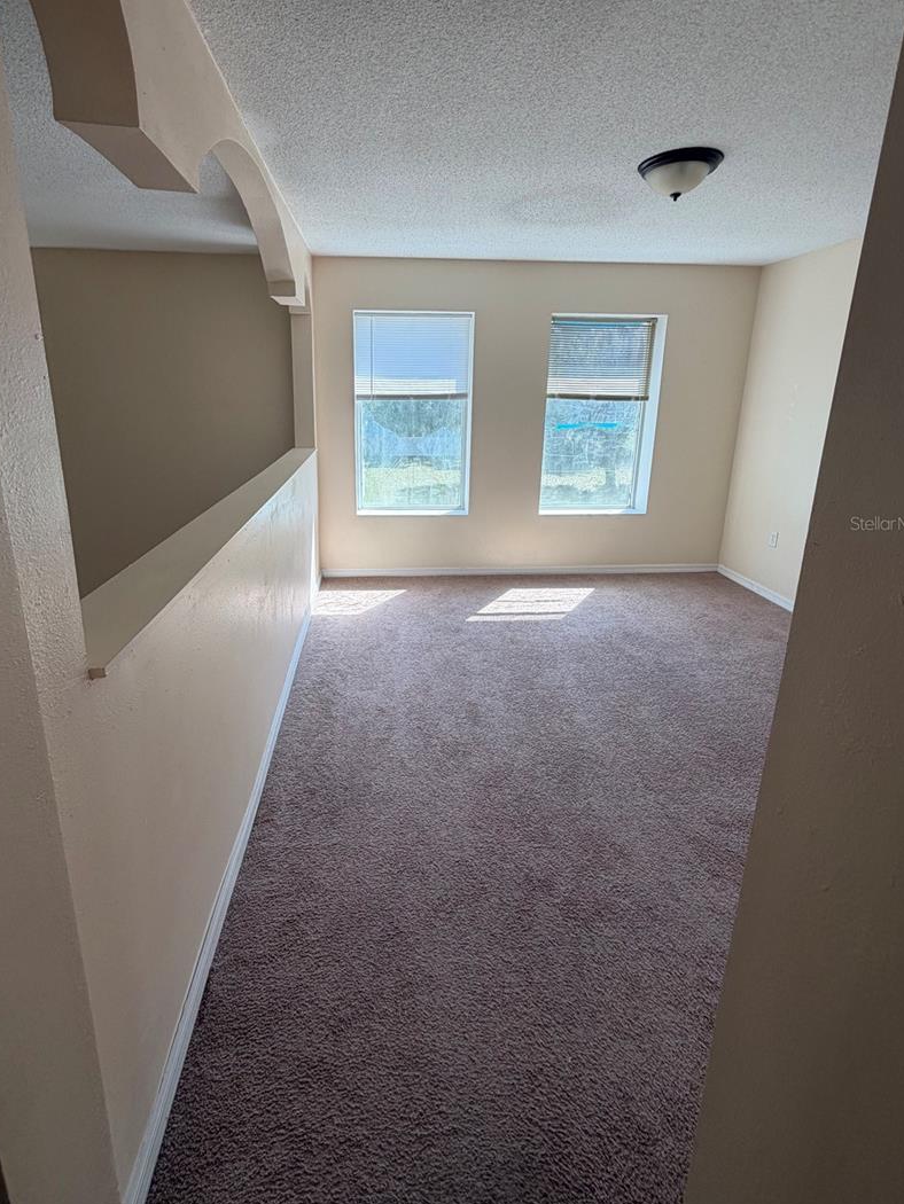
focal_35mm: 16
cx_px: 415
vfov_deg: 94.0
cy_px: 523
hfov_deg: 78.0
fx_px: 557
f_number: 2.2
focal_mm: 2.22
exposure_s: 1/178
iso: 40
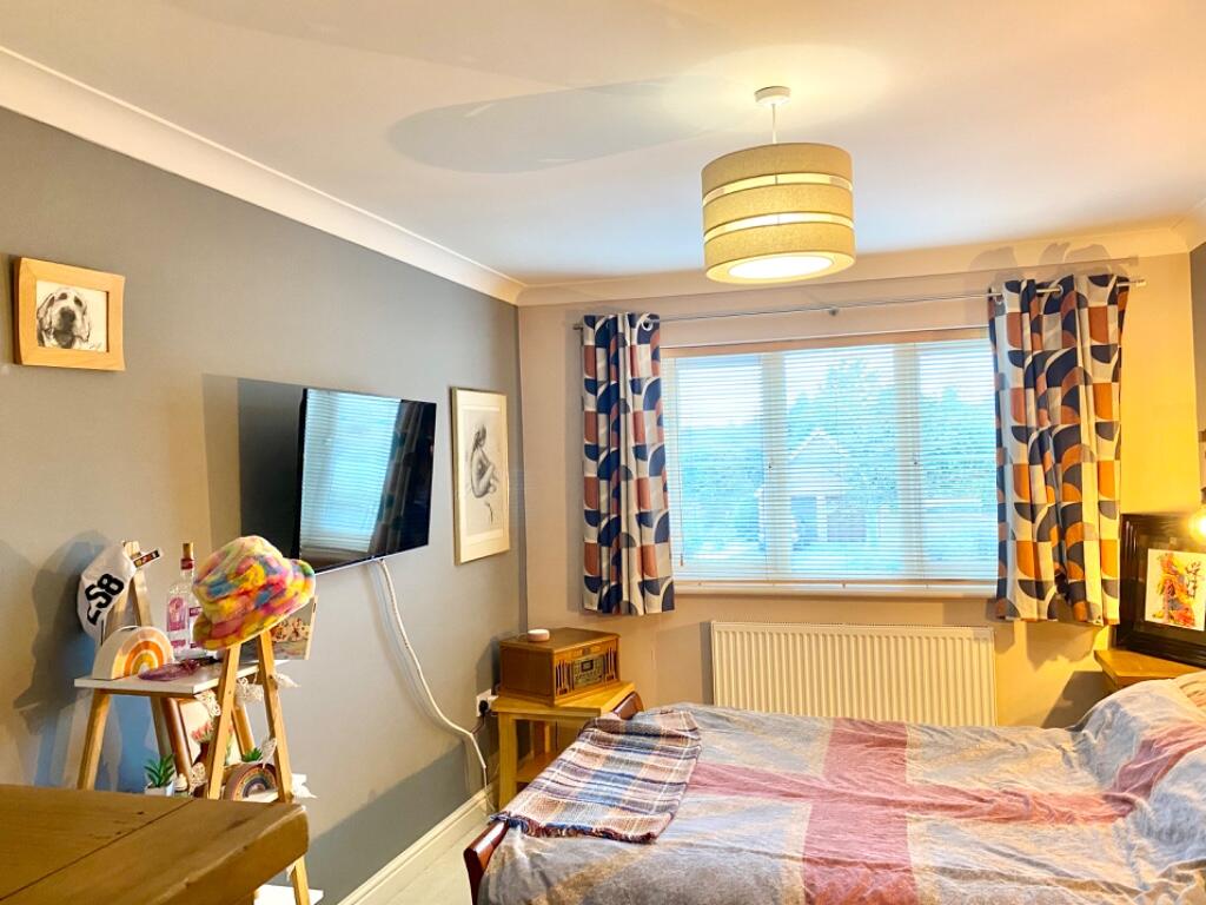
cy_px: 452
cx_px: 603
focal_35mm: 26
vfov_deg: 53.1
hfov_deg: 67.3
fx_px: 906
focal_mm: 4.25
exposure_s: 1/50
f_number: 1.8
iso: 250
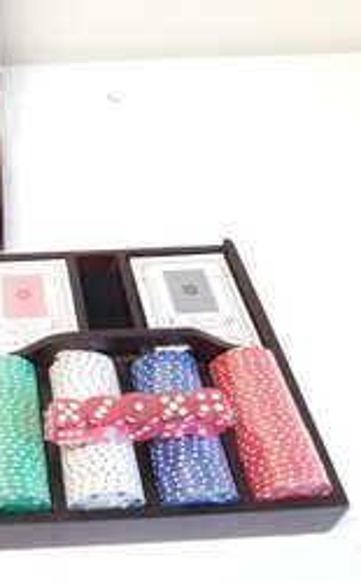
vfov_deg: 51.6
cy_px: 298
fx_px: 600
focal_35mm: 38
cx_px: 3
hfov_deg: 31.1
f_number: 1.7
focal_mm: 4.25
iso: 160
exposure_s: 1/40
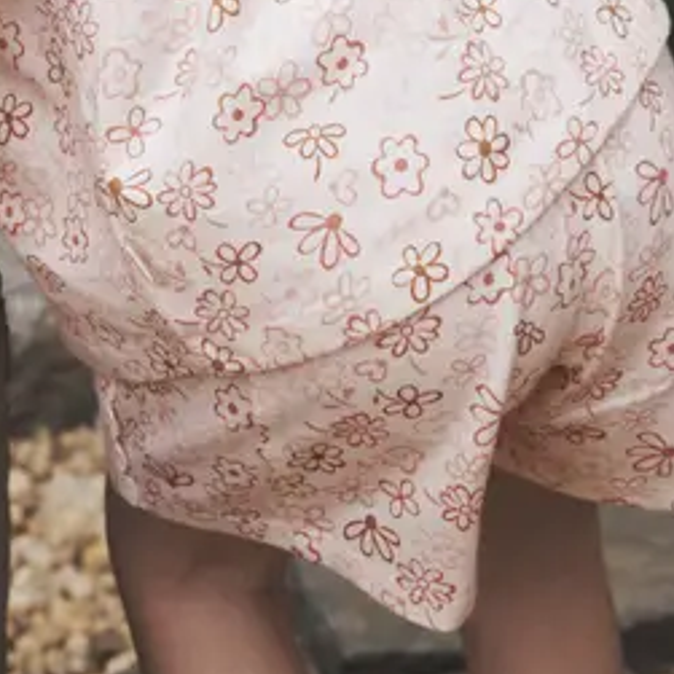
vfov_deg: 15.9
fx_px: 2291
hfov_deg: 16.6
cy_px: -201
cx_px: 110
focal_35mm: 104
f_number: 5
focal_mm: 40
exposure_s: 1/200
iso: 320
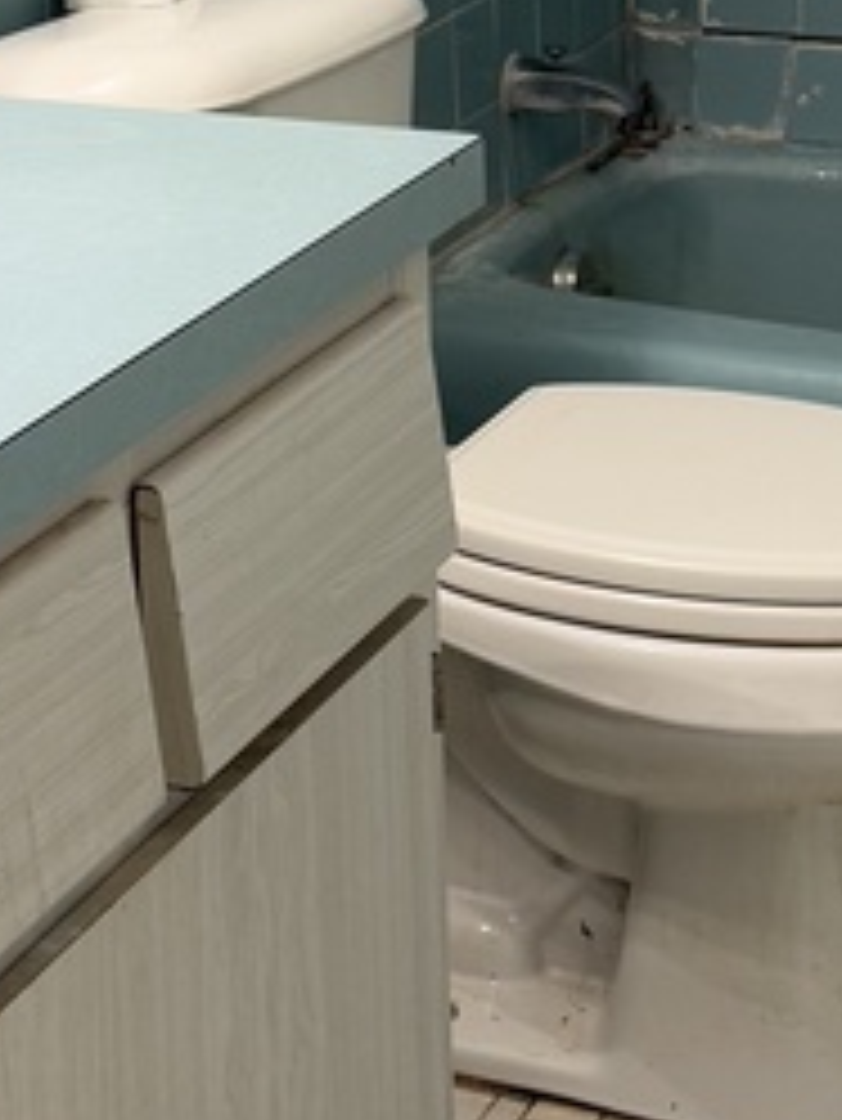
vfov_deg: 18.1
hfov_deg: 14.2
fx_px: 3370
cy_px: -148
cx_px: 459
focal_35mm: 104
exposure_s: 1/60
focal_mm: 6.76
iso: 160
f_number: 1.78
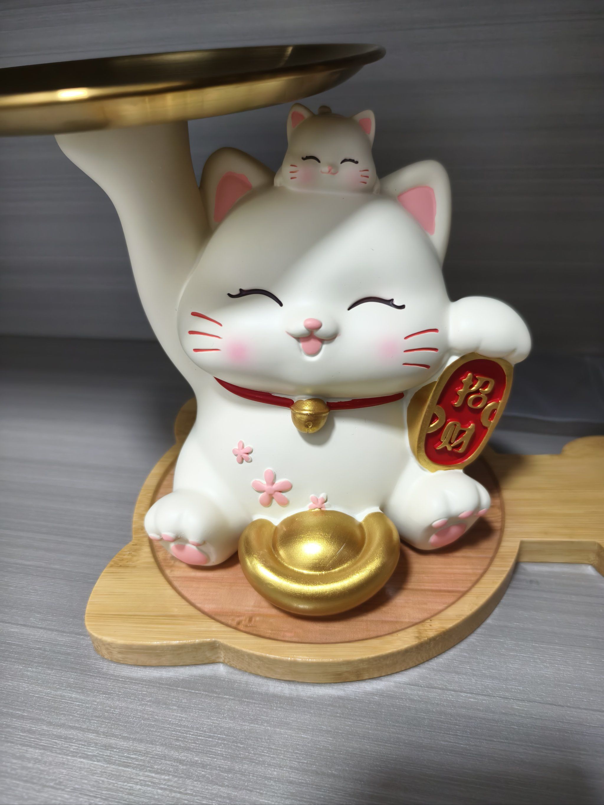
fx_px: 535
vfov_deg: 73.9
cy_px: 402
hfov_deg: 58.9
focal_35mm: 23
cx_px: 302
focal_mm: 5.6
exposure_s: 1/100
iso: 698
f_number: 1.57
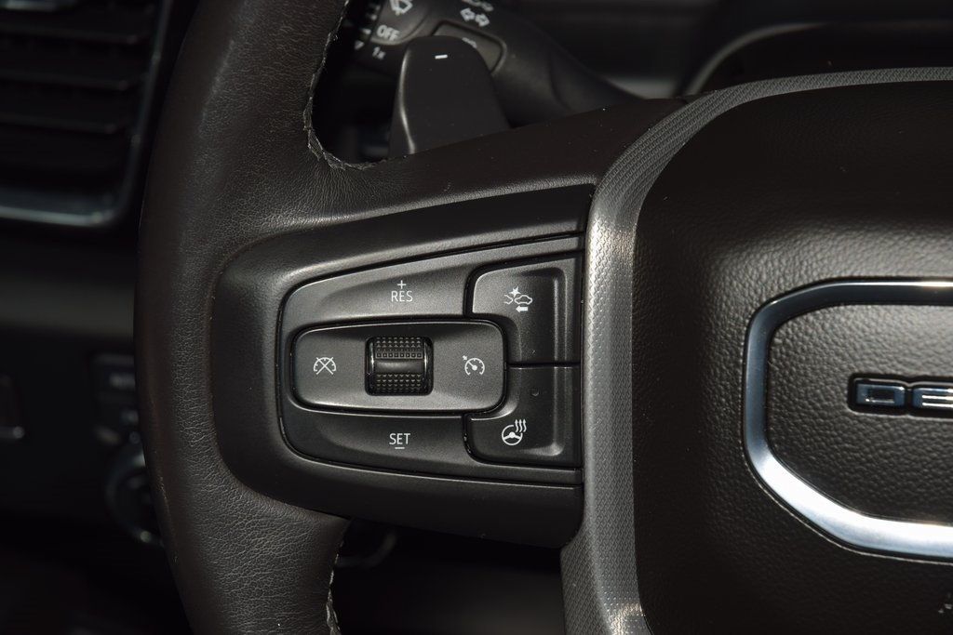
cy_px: 318
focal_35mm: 105
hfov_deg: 19.5
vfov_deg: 13.0
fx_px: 2780
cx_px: 476
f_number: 8
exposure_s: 1/125
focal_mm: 70
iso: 100
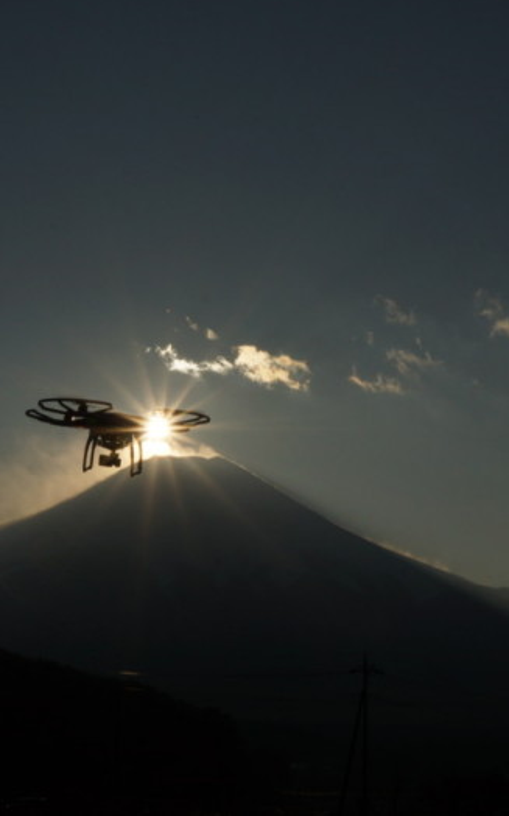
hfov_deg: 18.6
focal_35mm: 70
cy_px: 403
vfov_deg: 29.4
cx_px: 199
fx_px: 1555
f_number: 29
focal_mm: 30
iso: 200
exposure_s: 1/800
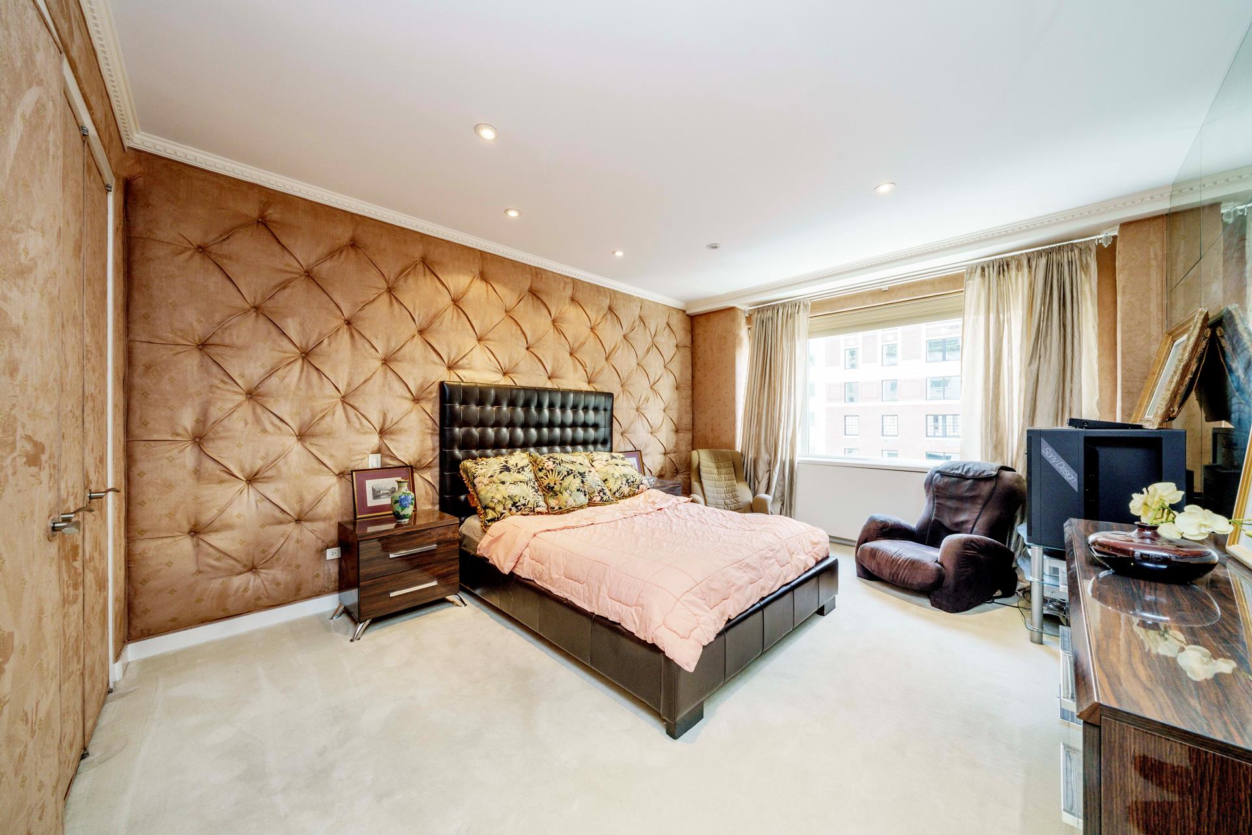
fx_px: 417
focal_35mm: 12
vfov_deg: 90.0
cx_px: 626
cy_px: 418
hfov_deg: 112.6
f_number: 10
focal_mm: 12
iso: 320
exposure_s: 1/8
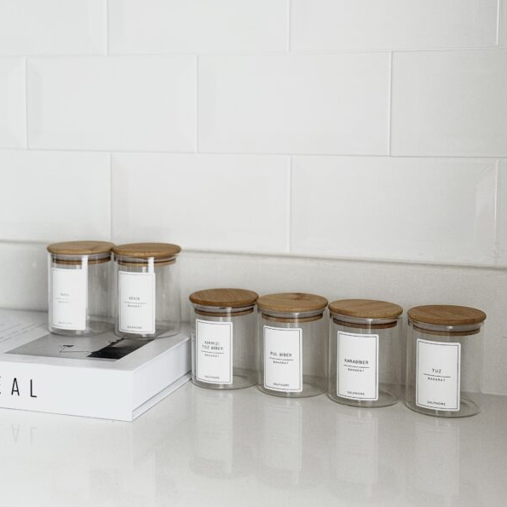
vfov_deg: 29.9
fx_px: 945
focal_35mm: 57
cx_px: 252
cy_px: 193
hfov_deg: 30.0
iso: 250
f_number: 1.78
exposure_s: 1/40
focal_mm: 6.76
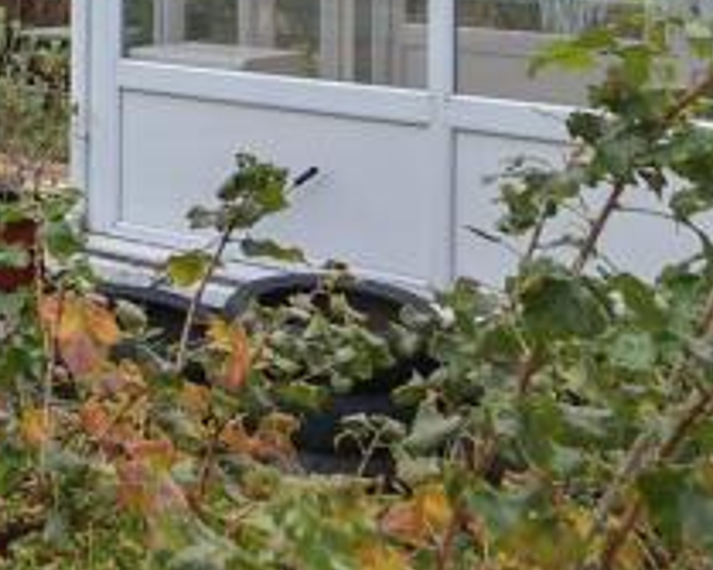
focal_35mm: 69
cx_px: -430
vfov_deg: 20.5
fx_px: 1455
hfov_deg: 21.7
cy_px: -142
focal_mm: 10
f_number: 4
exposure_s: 1/800
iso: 500
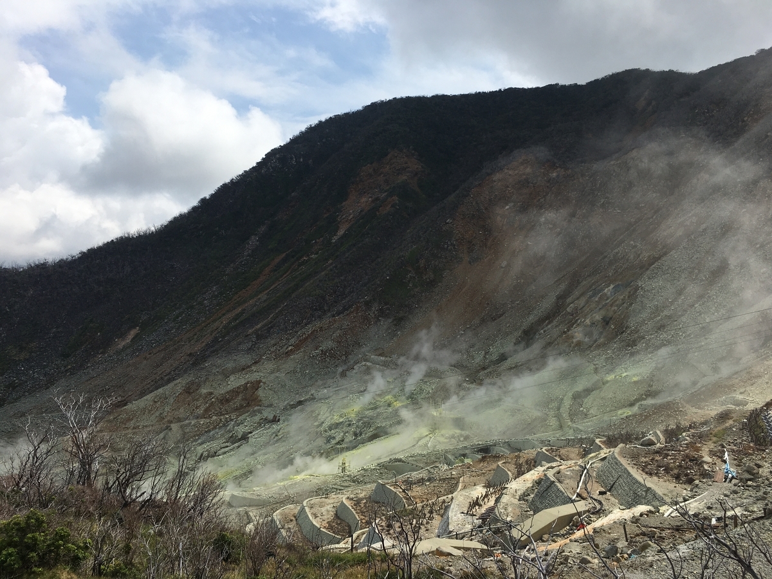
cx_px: 386
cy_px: 290
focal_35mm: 29
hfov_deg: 61.7
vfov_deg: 48.2
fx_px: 647
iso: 25
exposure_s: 1/2849
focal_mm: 4.15
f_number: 2.2
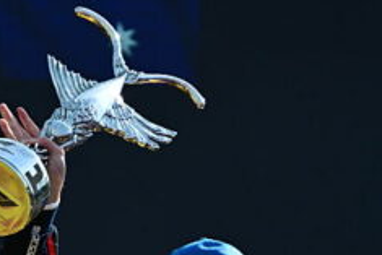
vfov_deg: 0.8
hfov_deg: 1.1
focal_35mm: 1832
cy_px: 388
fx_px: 19451
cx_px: 177
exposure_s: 1/1600
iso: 250
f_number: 4
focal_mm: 560
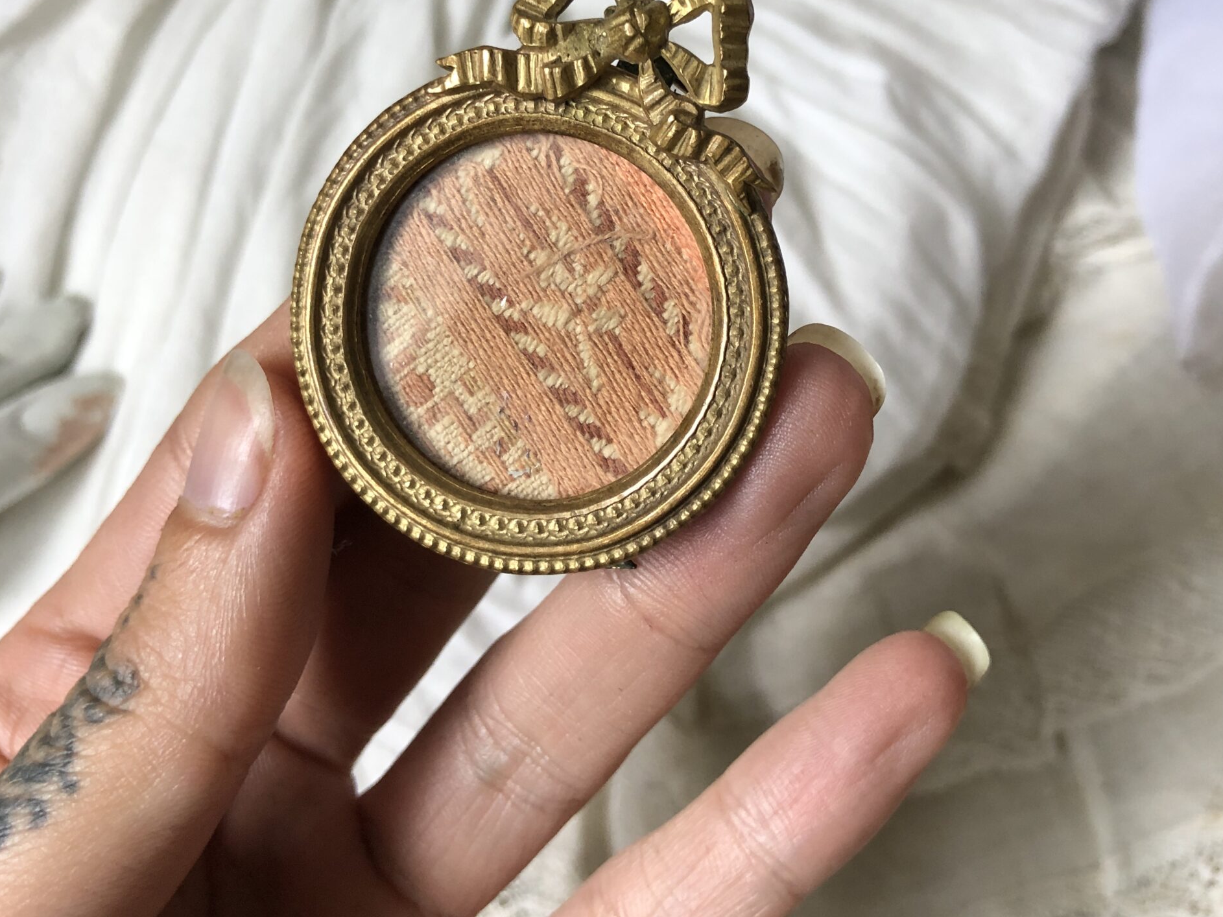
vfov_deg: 37.2
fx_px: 1343
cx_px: 610
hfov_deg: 49.0
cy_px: 285
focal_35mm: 38
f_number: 1.8
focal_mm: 4
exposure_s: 1/30
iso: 32
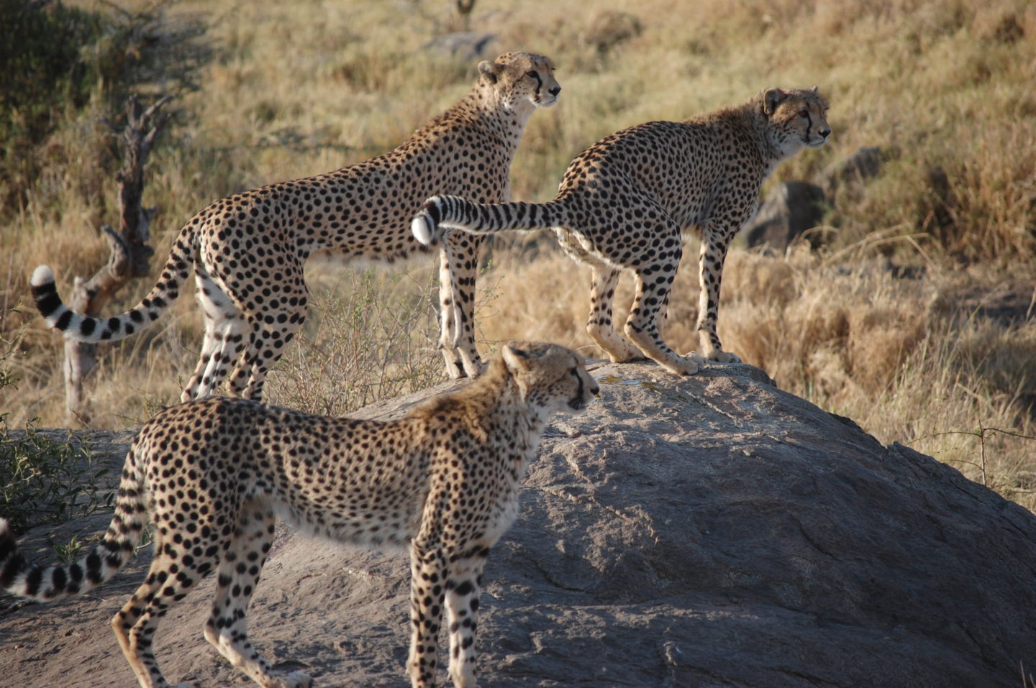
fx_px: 6468
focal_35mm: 225
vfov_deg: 6.1
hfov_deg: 9.2
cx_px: 518
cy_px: 344
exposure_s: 1/500
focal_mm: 150
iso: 320
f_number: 5.3
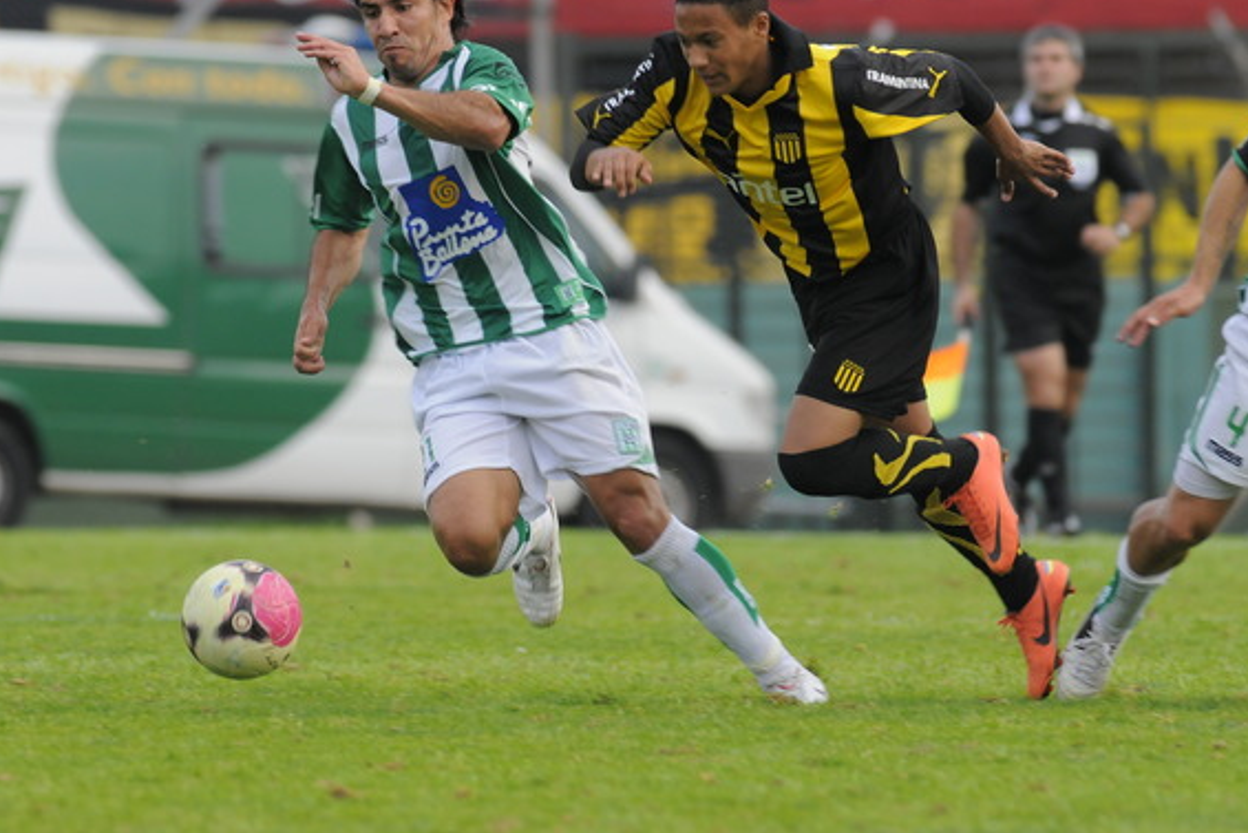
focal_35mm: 713
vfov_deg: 1.9
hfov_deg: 2.9
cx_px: 696
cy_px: 366
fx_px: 24722
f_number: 5.6
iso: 800
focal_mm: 420
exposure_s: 1/500
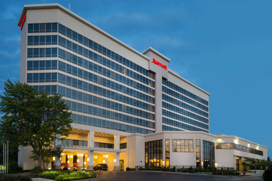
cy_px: 90
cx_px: 136
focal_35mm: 24
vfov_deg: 53.1
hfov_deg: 73.7
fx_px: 181
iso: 640
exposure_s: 1.3
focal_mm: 24
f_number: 22
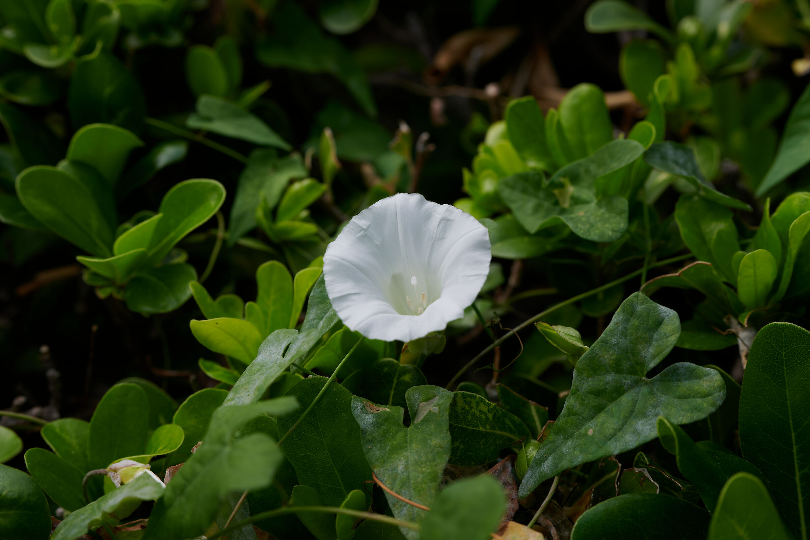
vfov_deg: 19.5
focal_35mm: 70
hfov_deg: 28.8
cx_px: 405
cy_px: 270
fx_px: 1575
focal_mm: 70
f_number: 8
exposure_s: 1/200
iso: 100
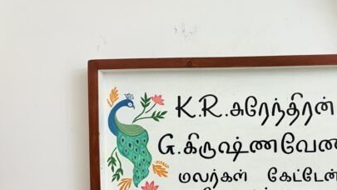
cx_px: 242
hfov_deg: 47.0
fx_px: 375
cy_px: 132
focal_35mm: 42
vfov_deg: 28.1
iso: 100
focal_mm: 5.96
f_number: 1.6
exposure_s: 1/100
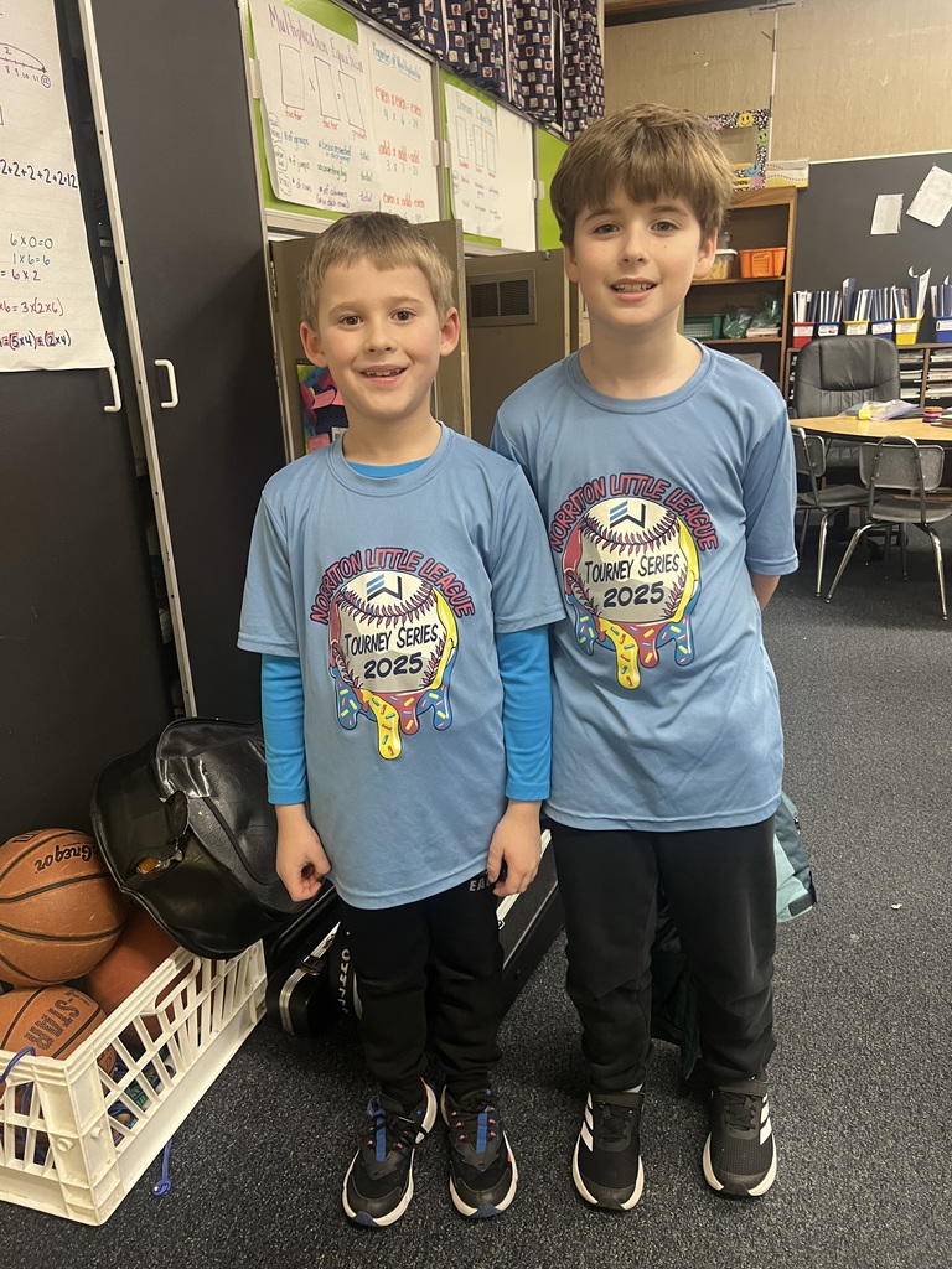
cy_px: 634
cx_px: 476
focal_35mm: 26
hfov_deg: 53.1
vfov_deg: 67.3
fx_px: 953
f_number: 1.5
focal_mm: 5.7
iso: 250
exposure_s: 1/60
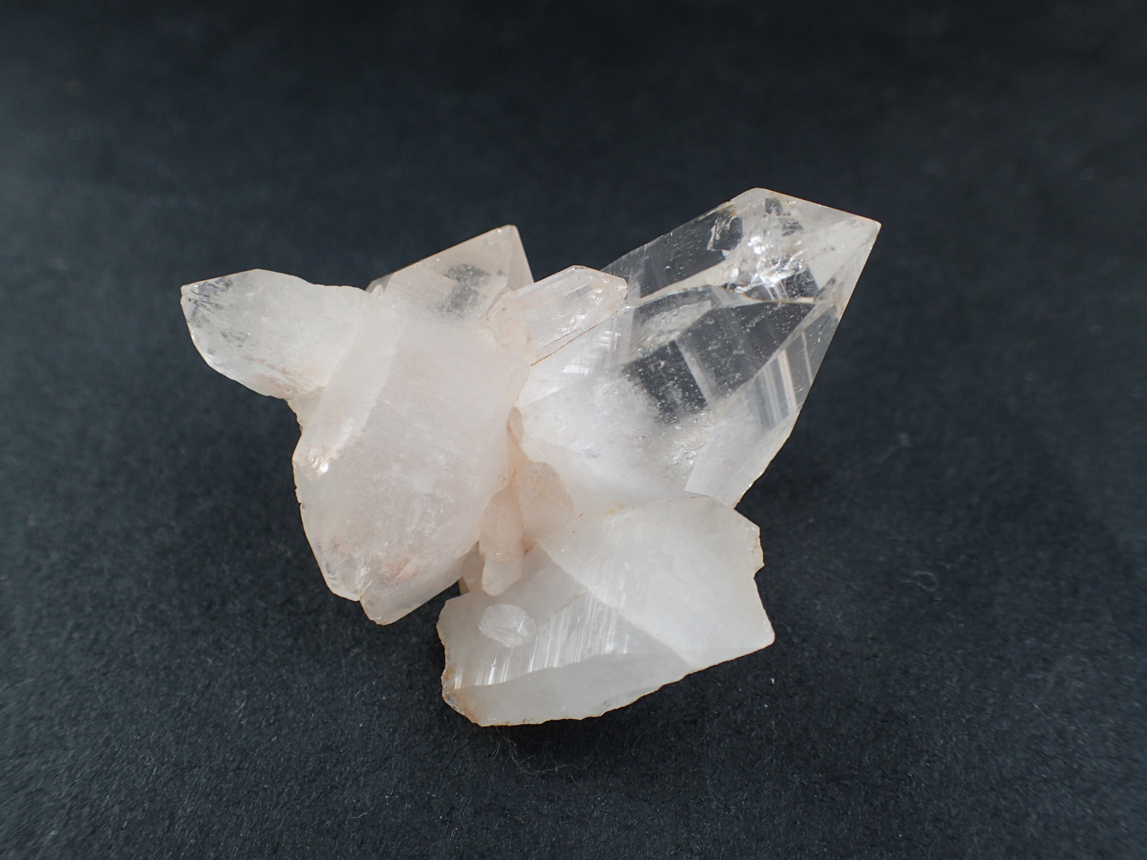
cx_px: 574
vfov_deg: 46.8
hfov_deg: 60.0
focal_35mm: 30
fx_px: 994
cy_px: 430
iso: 100
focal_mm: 5.5
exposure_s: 1/250
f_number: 2.3
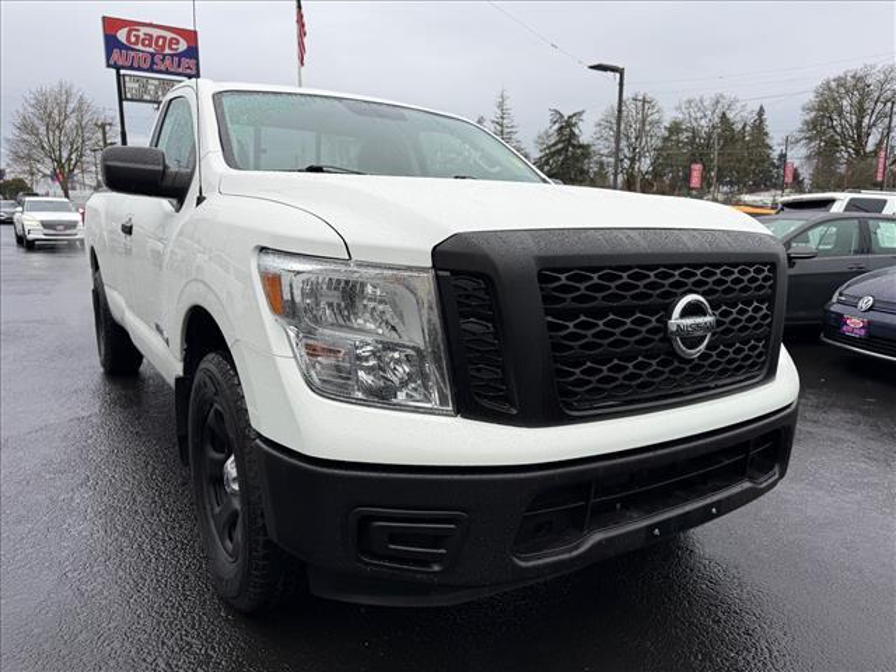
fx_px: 621
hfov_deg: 71.6
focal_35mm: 24
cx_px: 448
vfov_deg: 56.8
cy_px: 336
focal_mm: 6.76
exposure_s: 1/1060
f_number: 1.78
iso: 80
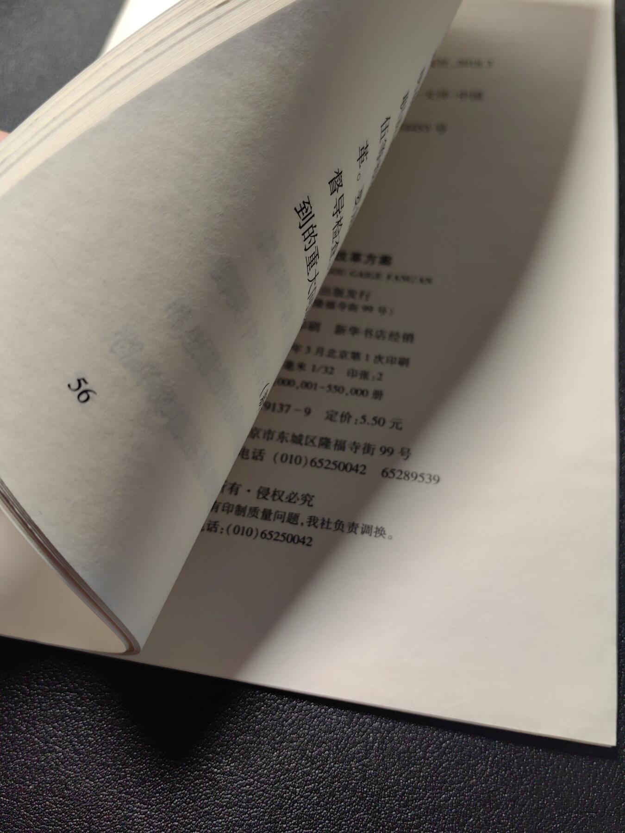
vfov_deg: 65.3
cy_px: 416
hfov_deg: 51.4
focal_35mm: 27
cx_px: 312
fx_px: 650
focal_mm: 5.75
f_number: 2
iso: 64
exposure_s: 1/100
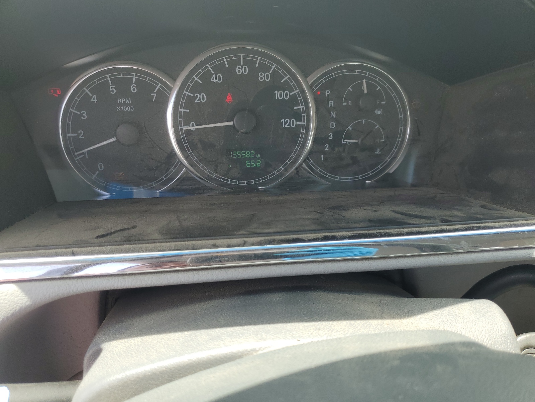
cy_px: 201
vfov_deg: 53.1
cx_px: 268
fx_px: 402
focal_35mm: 26
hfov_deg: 67.3
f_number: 1.5
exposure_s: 1/455
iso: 50
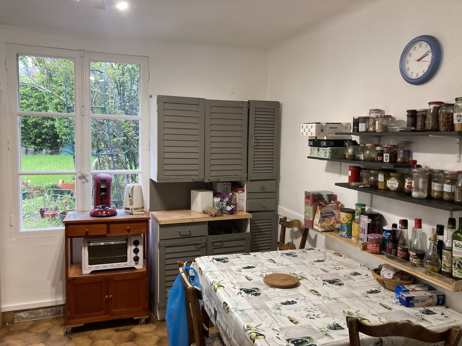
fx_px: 374
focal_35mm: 28
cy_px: 173
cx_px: 231
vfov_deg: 49.7
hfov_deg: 63.4
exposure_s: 1/50
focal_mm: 3.99
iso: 100
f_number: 1.8
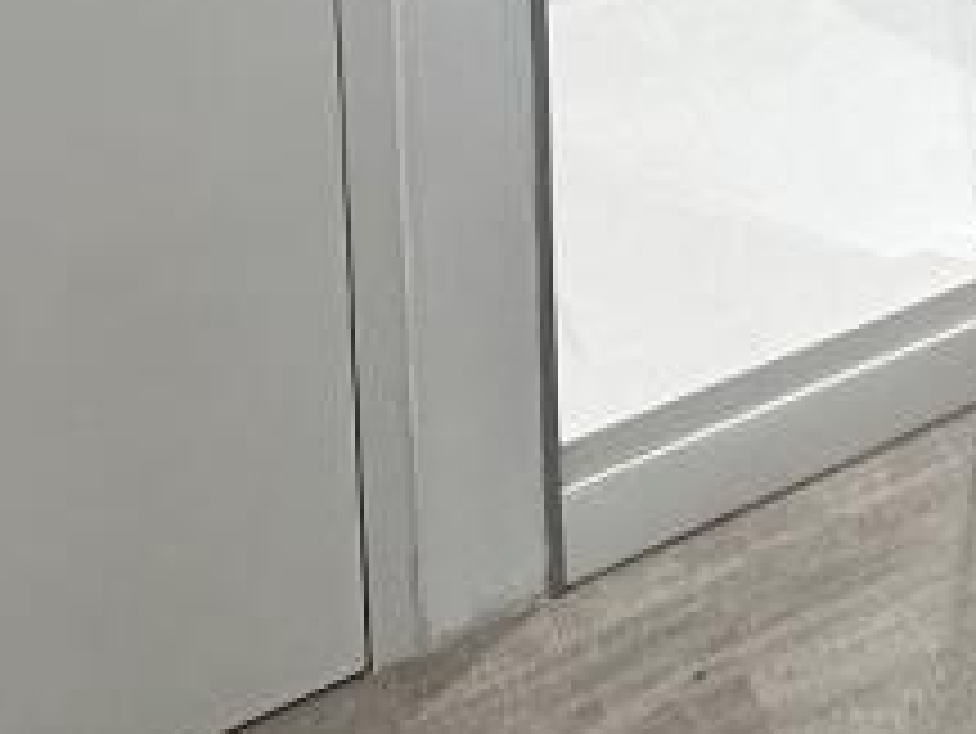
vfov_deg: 16.6
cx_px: 1075
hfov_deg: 27.0
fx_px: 1862
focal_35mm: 66
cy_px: -752
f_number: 2.2
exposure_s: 1/100
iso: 160
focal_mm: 2.22
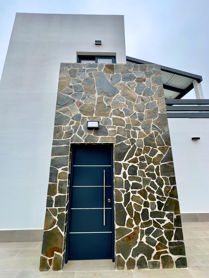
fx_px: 113
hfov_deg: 85.7
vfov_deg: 102.1
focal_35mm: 14
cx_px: 104
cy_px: 139
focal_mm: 2.22
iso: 40
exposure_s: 1/179
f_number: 2.2
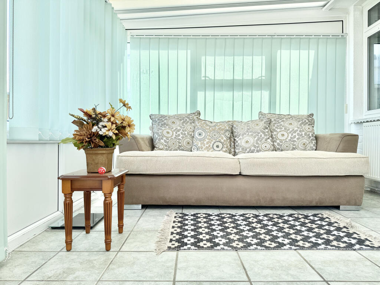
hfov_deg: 71.6
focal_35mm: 24
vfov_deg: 56.8
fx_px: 263
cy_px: 142
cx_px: 190
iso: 80
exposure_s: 1/868
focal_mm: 6.76
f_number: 1.78
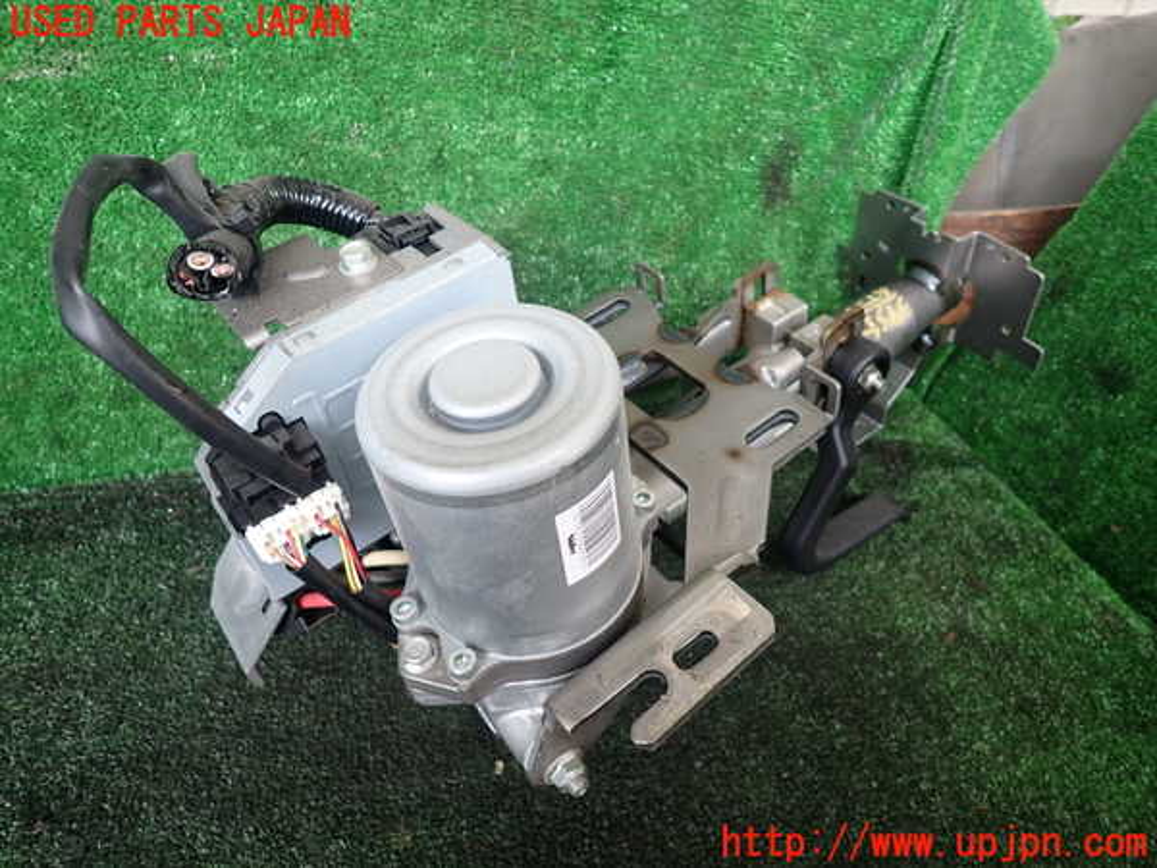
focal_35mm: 25
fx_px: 836
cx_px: 578
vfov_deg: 54.9
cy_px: 434
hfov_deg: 69.4
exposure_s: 1/60
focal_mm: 4.5
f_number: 2
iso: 125
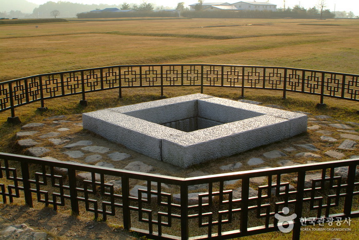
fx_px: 419
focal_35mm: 42
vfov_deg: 32.0
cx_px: 180
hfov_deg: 46.3
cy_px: 120
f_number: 6.7
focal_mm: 28
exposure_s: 1/180
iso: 100
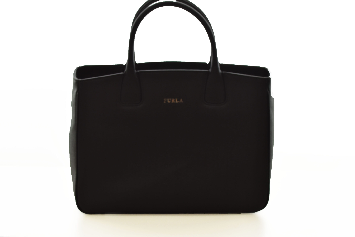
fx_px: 1331
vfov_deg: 10.2
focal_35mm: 135
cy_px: 118
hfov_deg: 15.2
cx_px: 178
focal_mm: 90
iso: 100
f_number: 13
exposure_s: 1/20
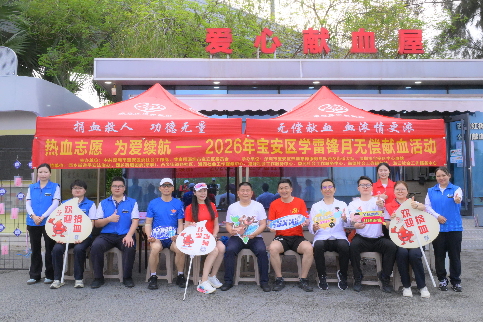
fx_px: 443
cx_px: 242
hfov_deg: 57.2
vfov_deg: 40.0
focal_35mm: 33
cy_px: 161
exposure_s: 1/400
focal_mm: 33
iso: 6400
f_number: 22
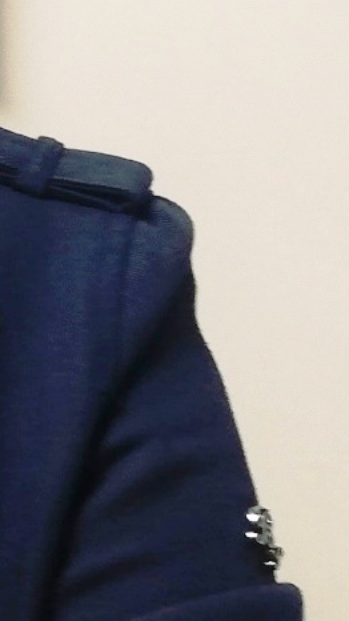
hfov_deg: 7.8
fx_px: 2304
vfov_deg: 15.1
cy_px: -9
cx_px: -585
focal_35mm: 140
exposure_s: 1/33.3
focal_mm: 3.81
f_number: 2.2
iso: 160
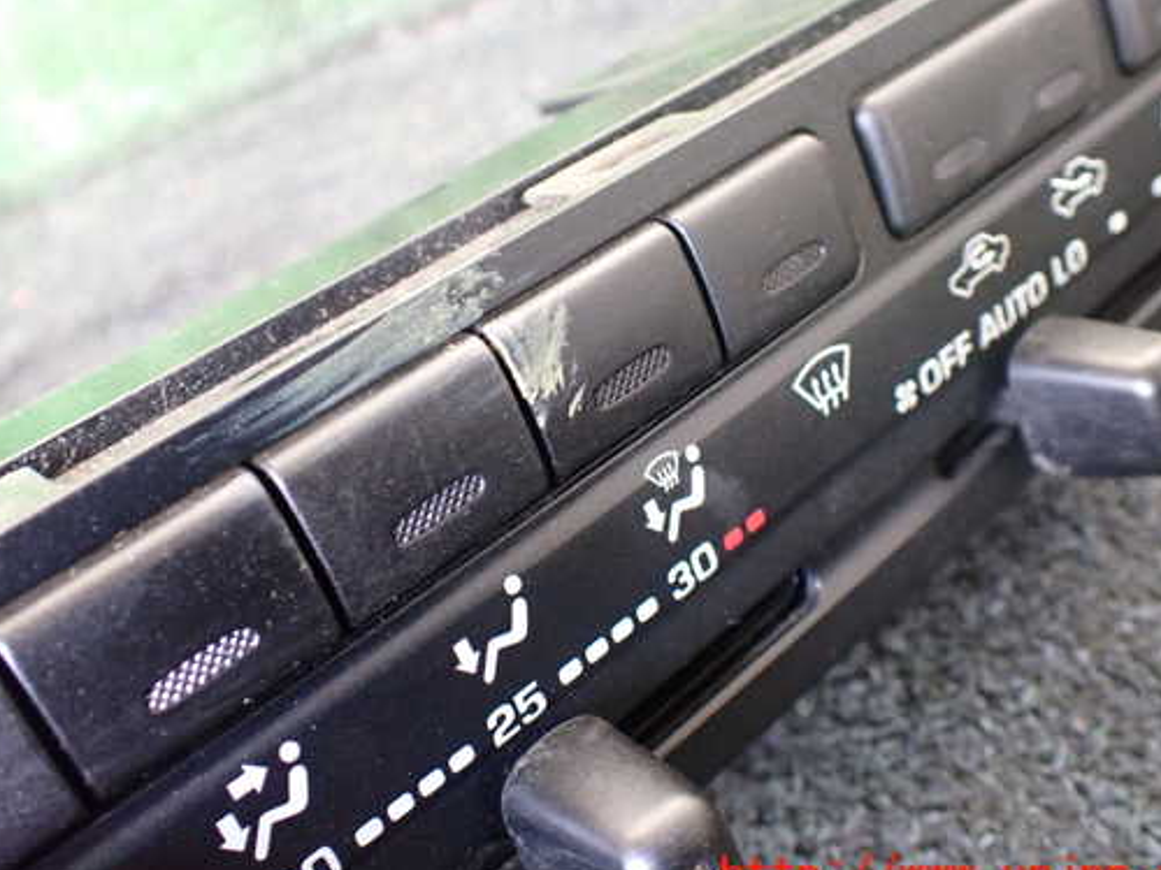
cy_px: 385
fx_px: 1207
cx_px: 548
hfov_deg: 51.3
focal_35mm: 36
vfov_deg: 39.6
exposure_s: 1/50
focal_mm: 5.4
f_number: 2.3
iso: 800
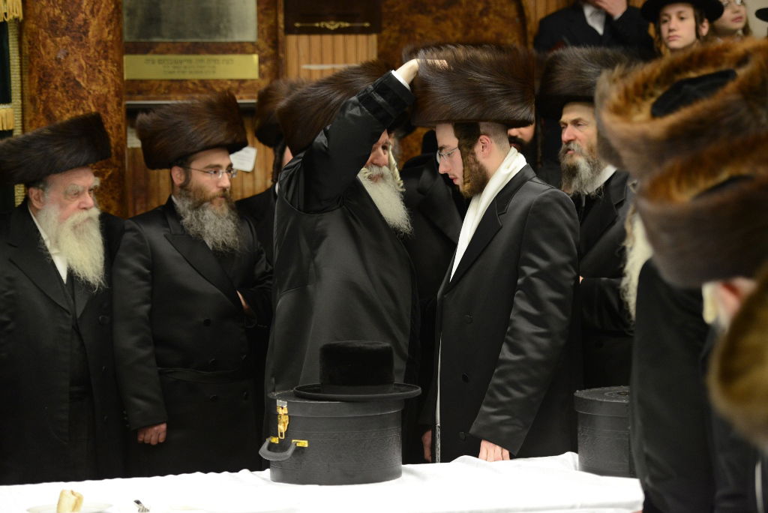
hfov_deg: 17.6
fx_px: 2476
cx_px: 384
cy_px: 256
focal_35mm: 116
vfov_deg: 11.8
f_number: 2.8
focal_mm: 116
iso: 2000
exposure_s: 1/250
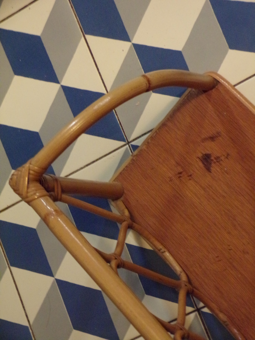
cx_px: 128
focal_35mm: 99
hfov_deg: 14.9
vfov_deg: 19.8
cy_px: 170
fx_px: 972
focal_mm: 17.7
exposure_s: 1/9
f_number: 4.2
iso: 800
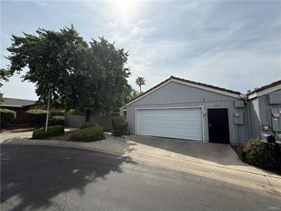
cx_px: 140
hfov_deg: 102.0
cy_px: 106
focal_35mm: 14
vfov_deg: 85.7
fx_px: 114
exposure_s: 1/3891
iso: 64
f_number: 2.2
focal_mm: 2.22
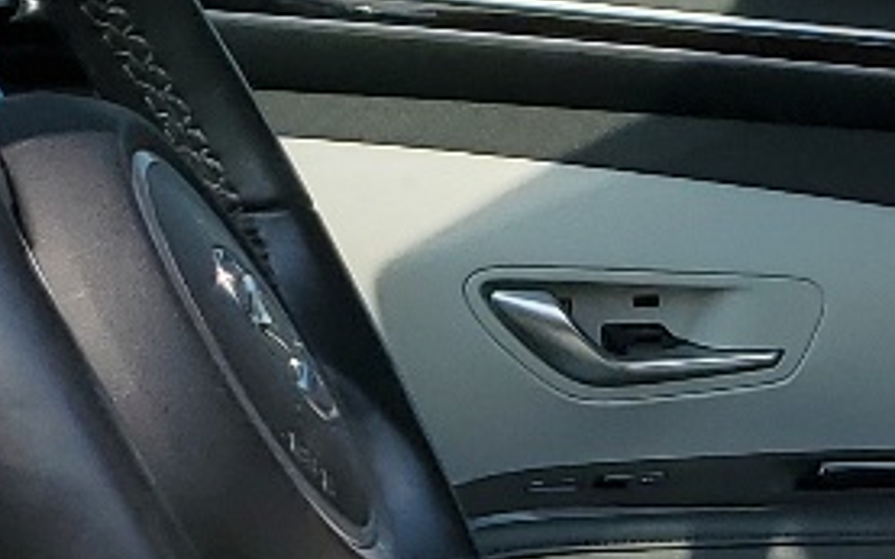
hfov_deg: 13.1
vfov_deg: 7.8
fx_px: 3877
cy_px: 1238
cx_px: 785
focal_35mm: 159
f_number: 1.5
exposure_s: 1/2500
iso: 50
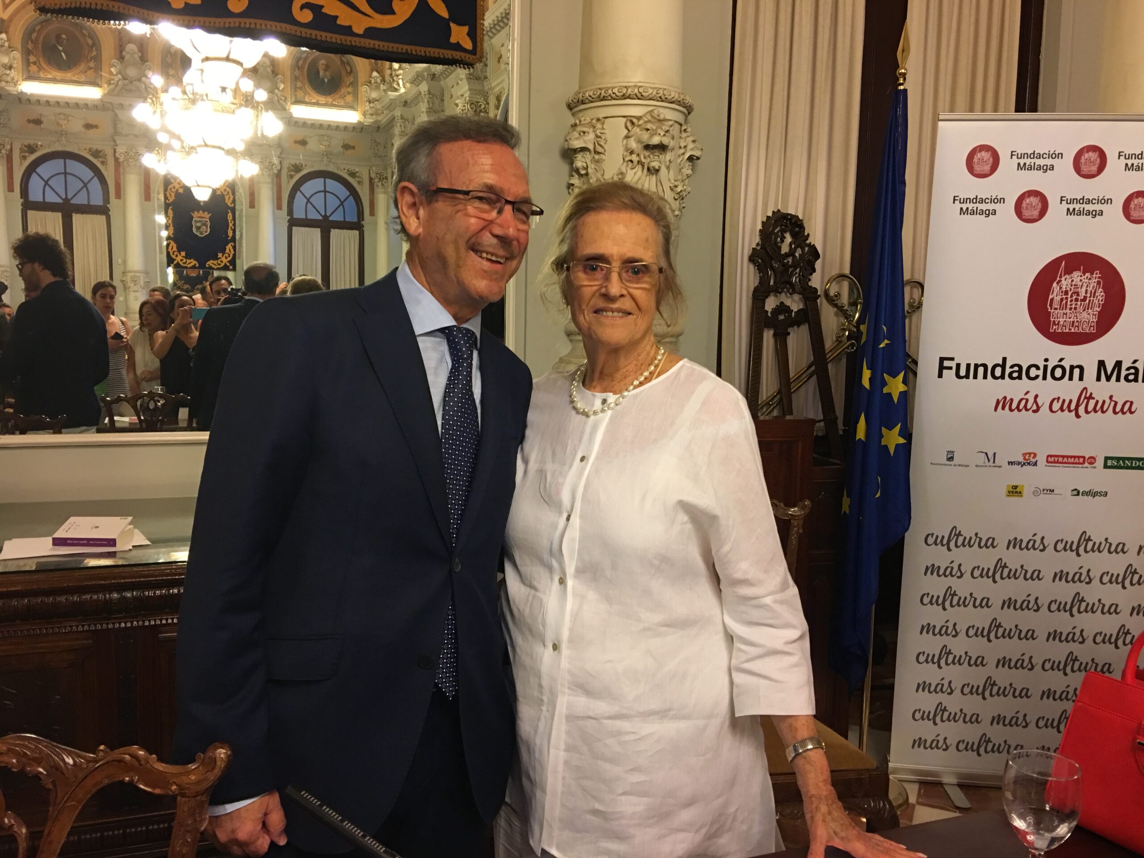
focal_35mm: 29
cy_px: 429
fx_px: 958
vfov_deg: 48.2
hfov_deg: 61.7
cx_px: 572
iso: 80
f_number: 2.2
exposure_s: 1/17
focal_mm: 4.15
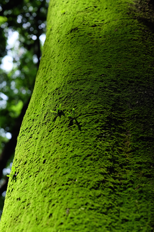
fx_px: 539
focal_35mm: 84
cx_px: 77
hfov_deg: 16.3
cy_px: 116
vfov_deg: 24.2
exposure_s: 1/160
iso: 400
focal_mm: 56
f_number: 5
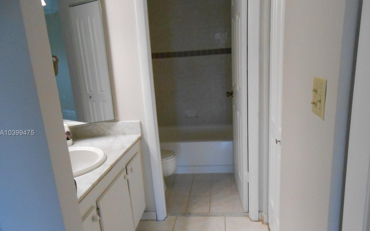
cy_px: 133
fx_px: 282
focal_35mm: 28
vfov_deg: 44.4
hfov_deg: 66.5
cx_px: 187
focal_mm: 4.6
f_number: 3.5
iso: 800
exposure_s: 1/125
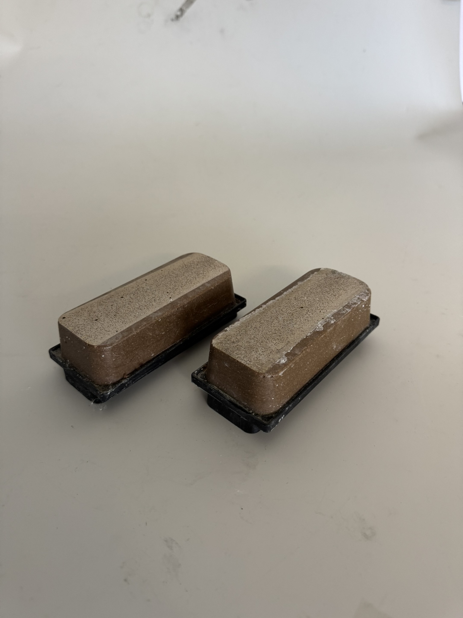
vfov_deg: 71.6
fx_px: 428
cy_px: 309
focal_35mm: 24
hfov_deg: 56.8
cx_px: 232
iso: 160
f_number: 1.78
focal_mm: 6.76
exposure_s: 1/50
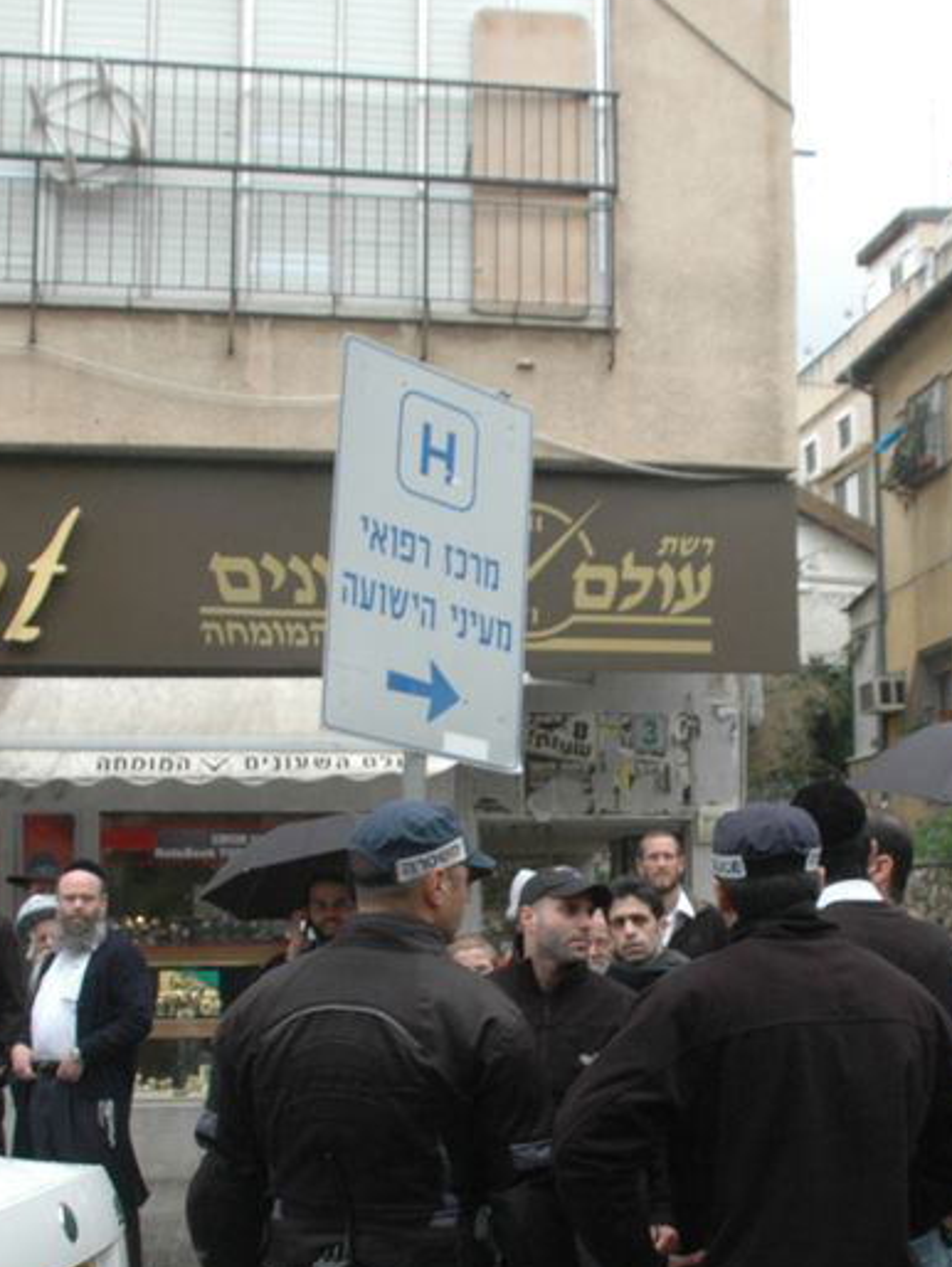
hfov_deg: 11.2
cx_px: 631
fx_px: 4836
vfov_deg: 14.9
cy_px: 800
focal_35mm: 132
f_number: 8
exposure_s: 1/250
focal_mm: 46
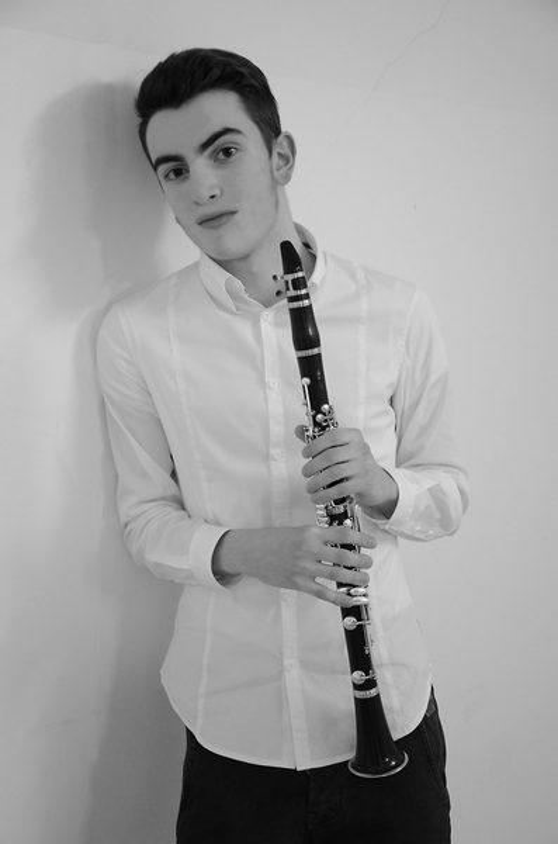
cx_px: 279
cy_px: 422
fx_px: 1332
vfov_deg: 35.1
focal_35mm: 57
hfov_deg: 23.7
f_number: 5
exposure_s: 1/15
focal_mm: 38
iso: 1250
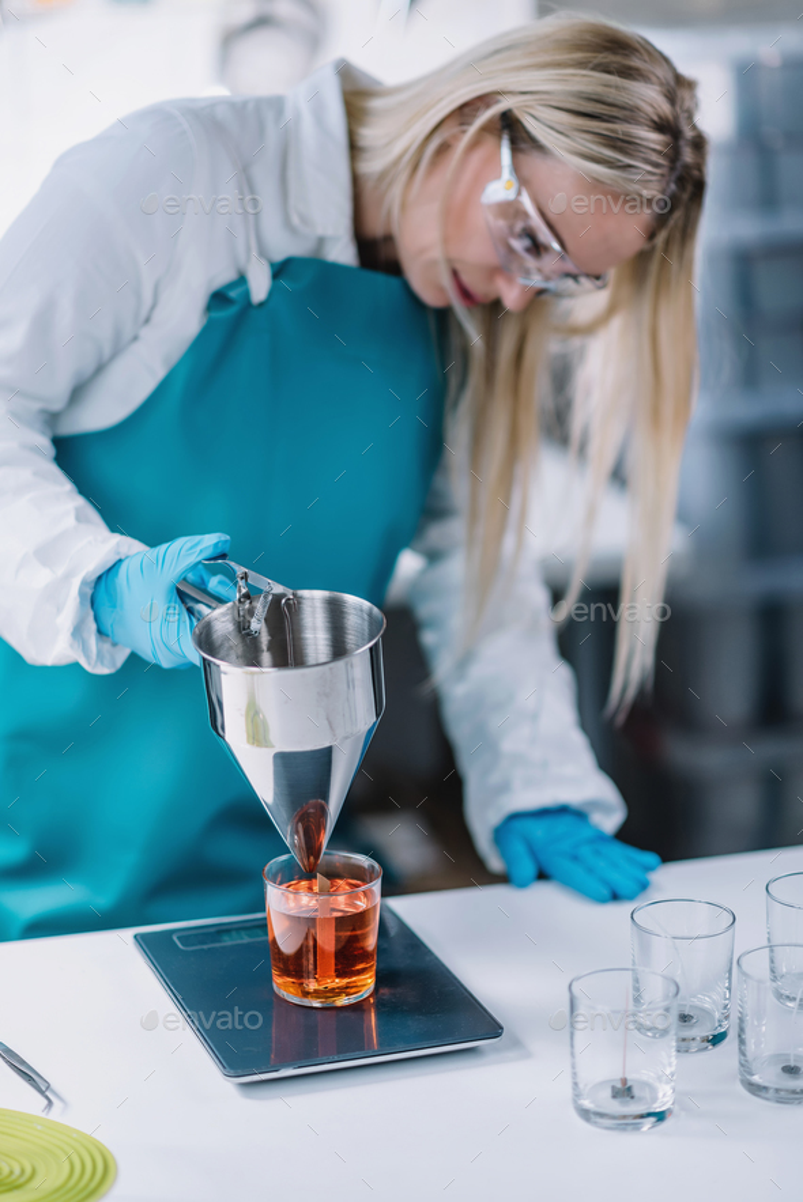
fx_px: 2842
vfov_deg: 23.9
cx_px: 402
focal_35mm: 85
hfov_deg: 16.1
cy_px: 601
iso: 100
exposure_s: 1/250
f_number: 1.6
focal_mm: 85
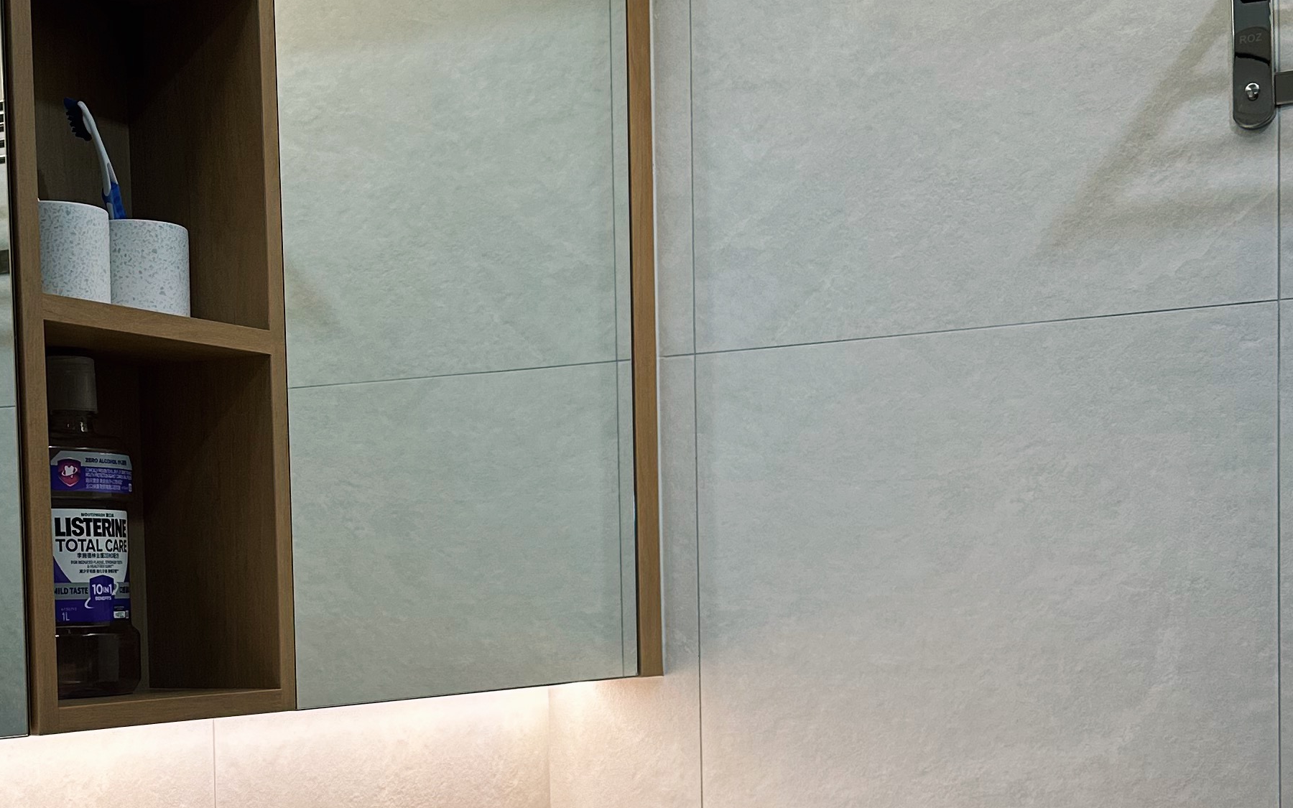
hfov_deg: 35.6
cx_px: 564
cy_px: 664
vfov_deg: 22.4
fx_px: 2009
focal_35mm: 57
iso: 80
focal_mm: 6.86
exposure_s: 1/121
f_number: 1.78
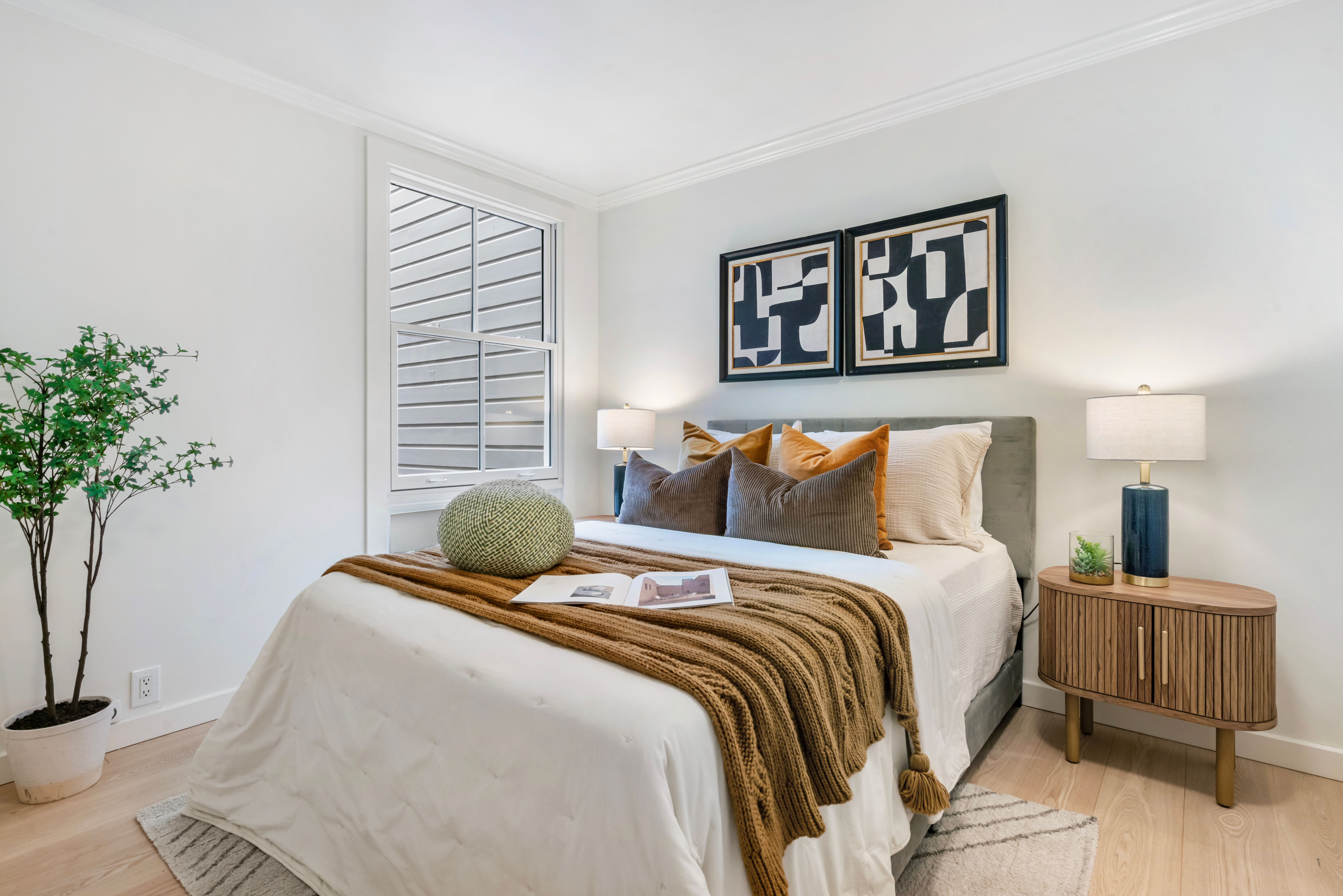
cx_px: 672
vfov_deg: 70.5
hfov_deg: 93.3
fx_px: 634
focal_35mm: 17
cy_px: 448
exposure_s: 1/10
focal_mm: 17
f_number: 11
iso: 640
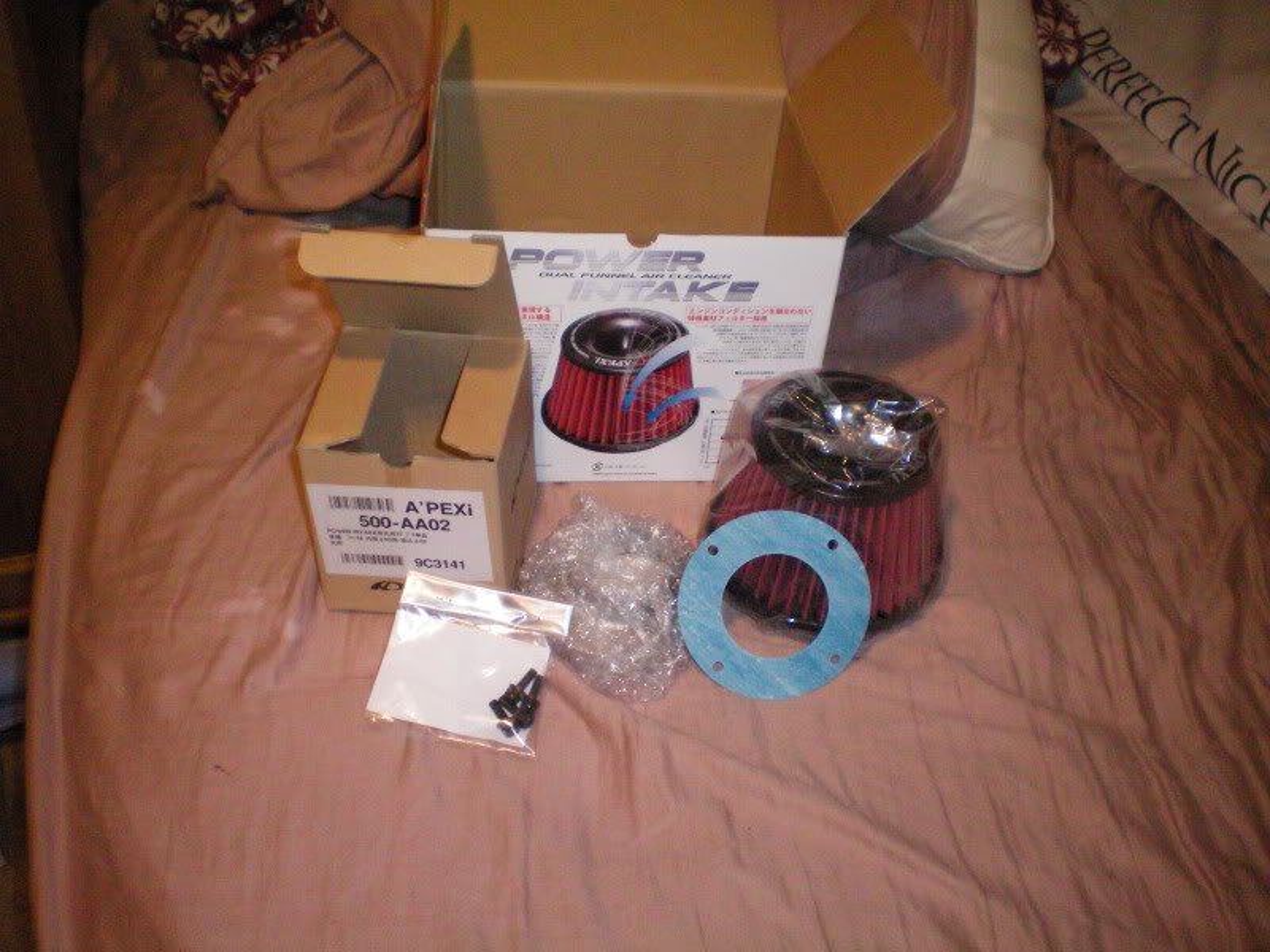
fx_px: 1394
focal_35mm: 38
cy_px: 476
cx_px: 635
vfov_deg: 37.7
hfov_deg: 49.0
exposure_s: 1/60
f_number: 3.1
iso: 400
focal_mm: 6.3
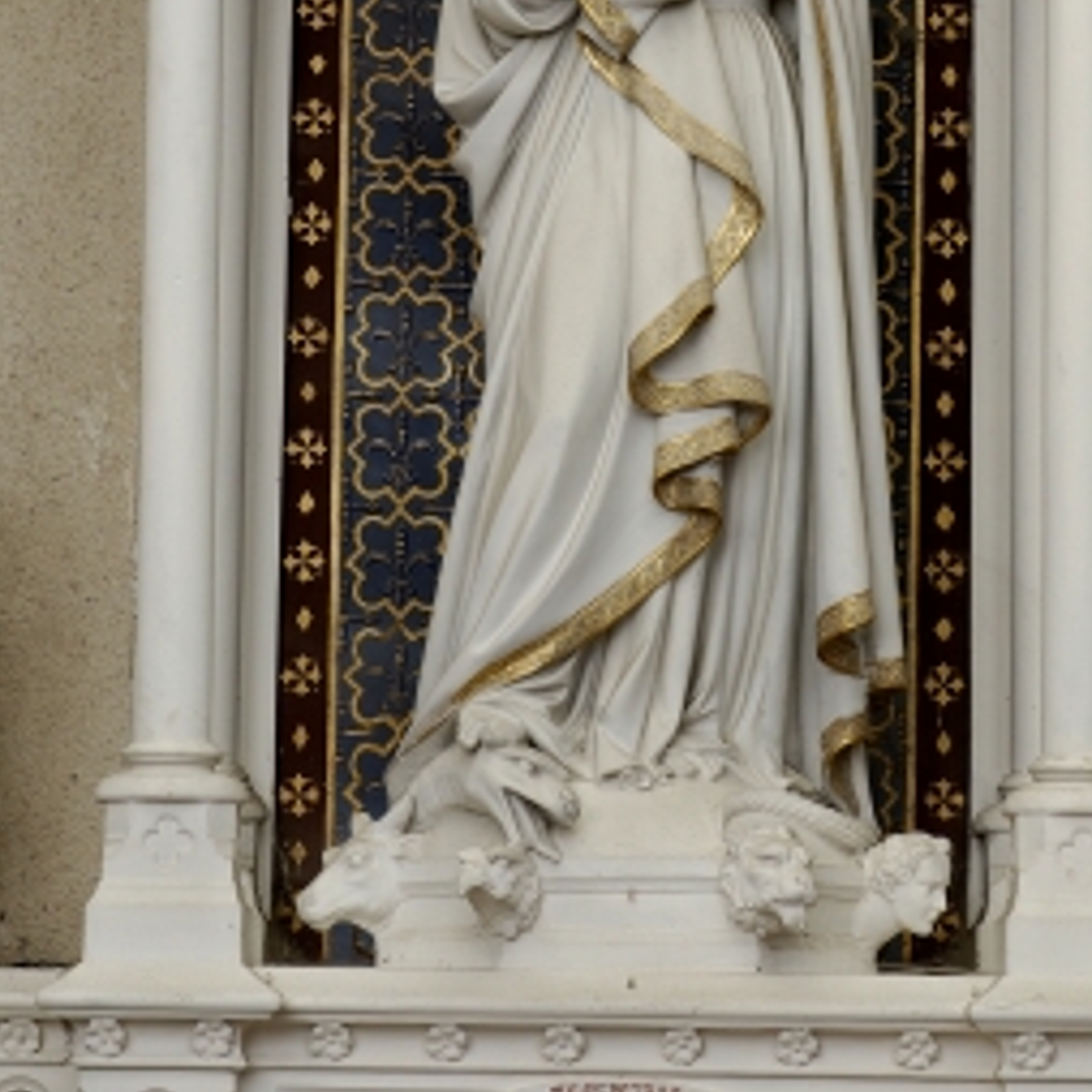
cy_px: 64
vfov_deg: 10.9
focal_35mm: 159
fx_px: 5675
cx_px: 662
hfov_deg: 11.0
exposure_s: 1/60
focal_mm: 62
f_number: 8
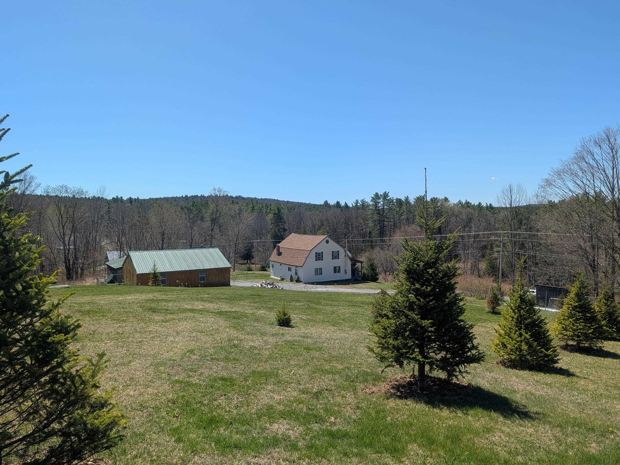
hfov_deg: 71.6
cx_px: 310
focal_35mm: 24
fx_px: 430
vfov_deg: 56.8
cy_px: 232
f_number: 1.68
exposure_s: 1/1252
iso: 21
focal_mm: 6.9
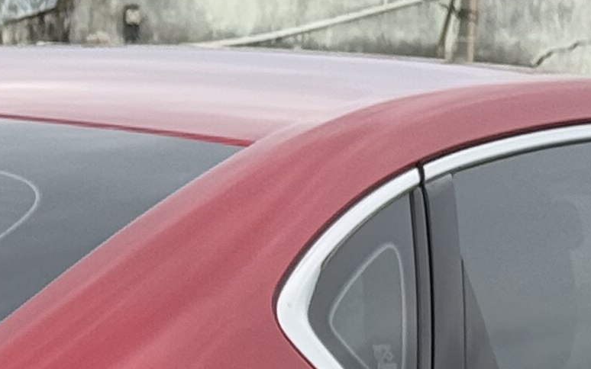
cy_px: 790
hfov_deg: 7.9
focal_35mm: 265
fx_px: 4269
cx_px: -17
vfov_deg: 4.9
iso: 80
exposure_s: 1/1133
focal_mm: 6.76
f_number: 1.78
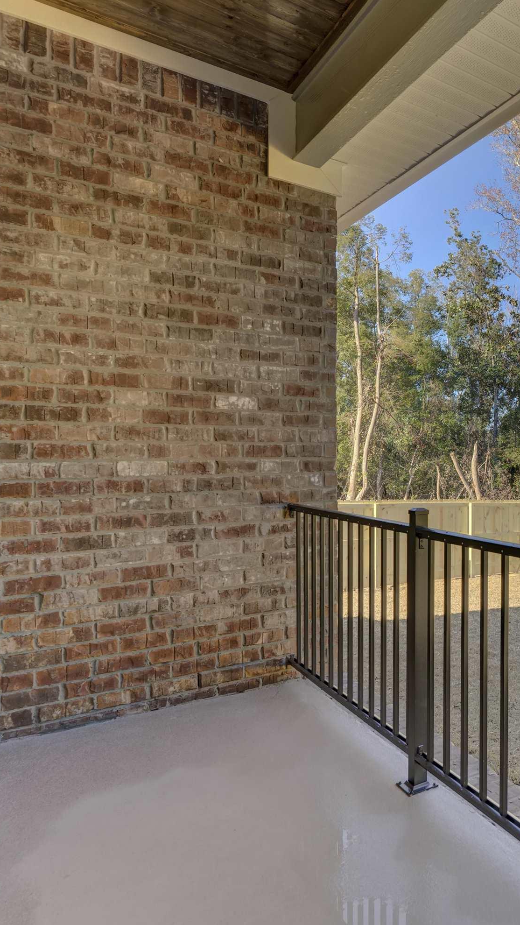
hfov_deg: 36.8
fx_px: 637
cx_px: 584
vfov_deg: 71.9
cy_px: 463
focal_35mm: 26
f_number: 6.3
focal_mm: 16
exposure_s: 1/400
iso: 800
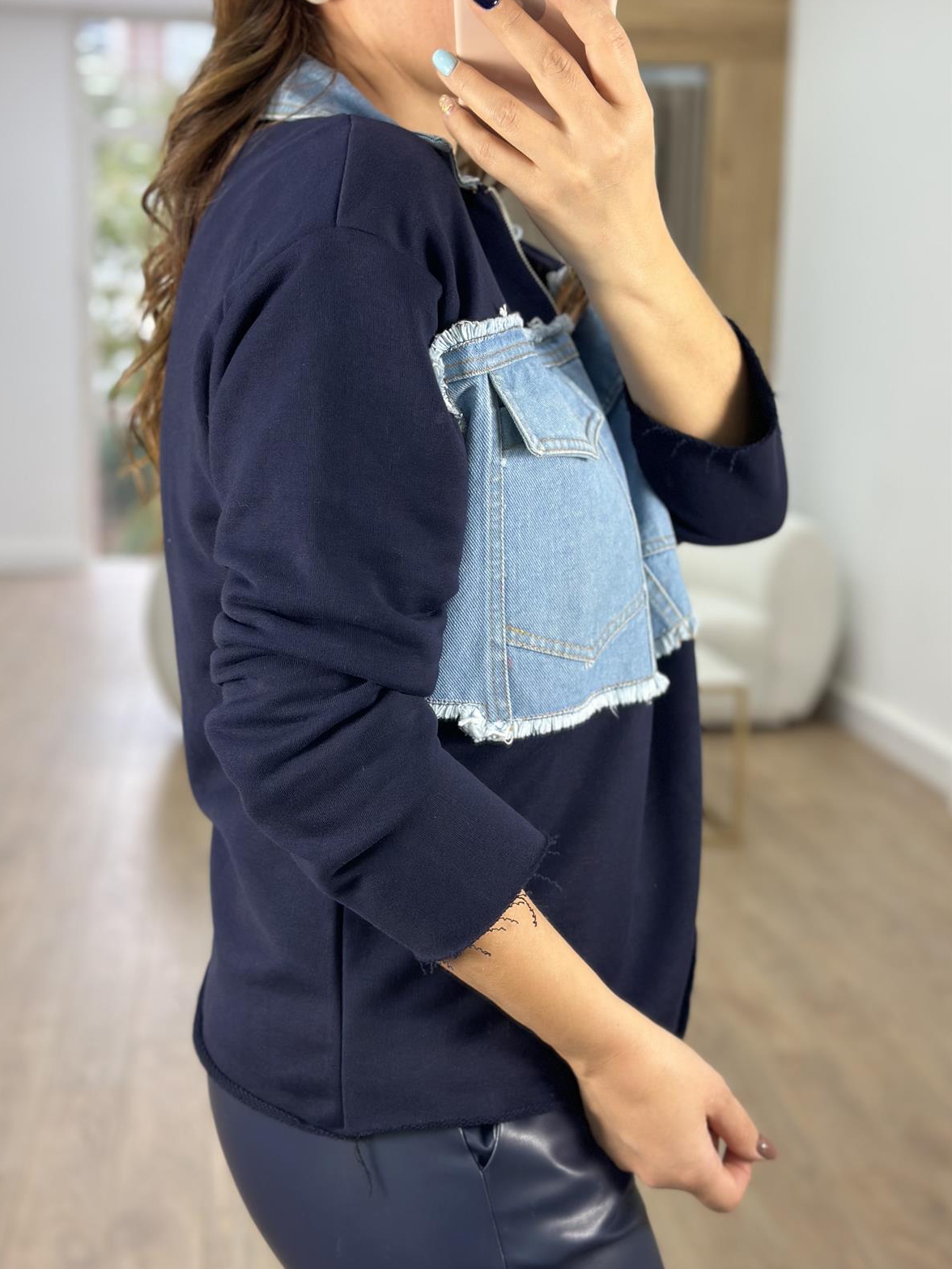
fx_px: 1796
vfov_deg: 38.9
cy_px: 637
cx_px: 470
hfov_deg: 29.7
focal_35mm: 49
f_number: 1.78
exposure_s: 1/100
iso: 125
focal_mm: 6.86
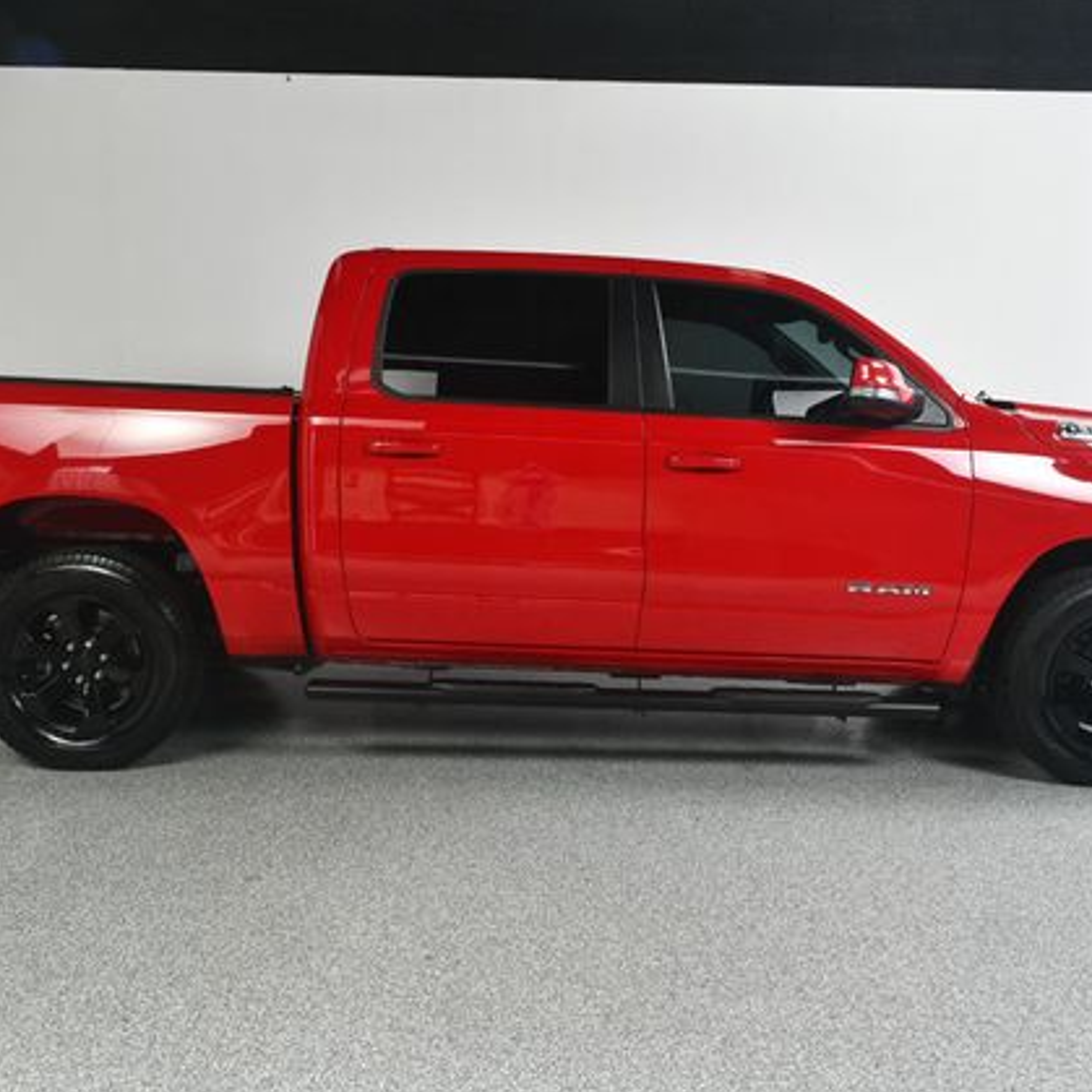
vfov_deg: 47.2
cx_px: 537
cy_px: 542
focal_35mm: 35
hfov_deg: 47.2
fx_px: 1249
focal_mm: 18
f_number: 9
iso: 100
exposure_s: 1/160
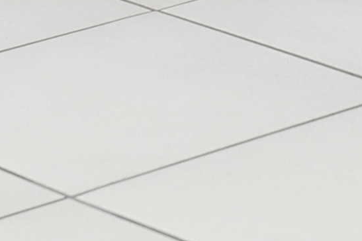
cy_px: -657
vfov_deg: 4.2
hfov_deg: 6.5
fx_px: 3125
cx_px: 539
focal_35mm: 311
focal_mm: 40
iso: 200
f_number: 4.5
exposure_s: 1/5
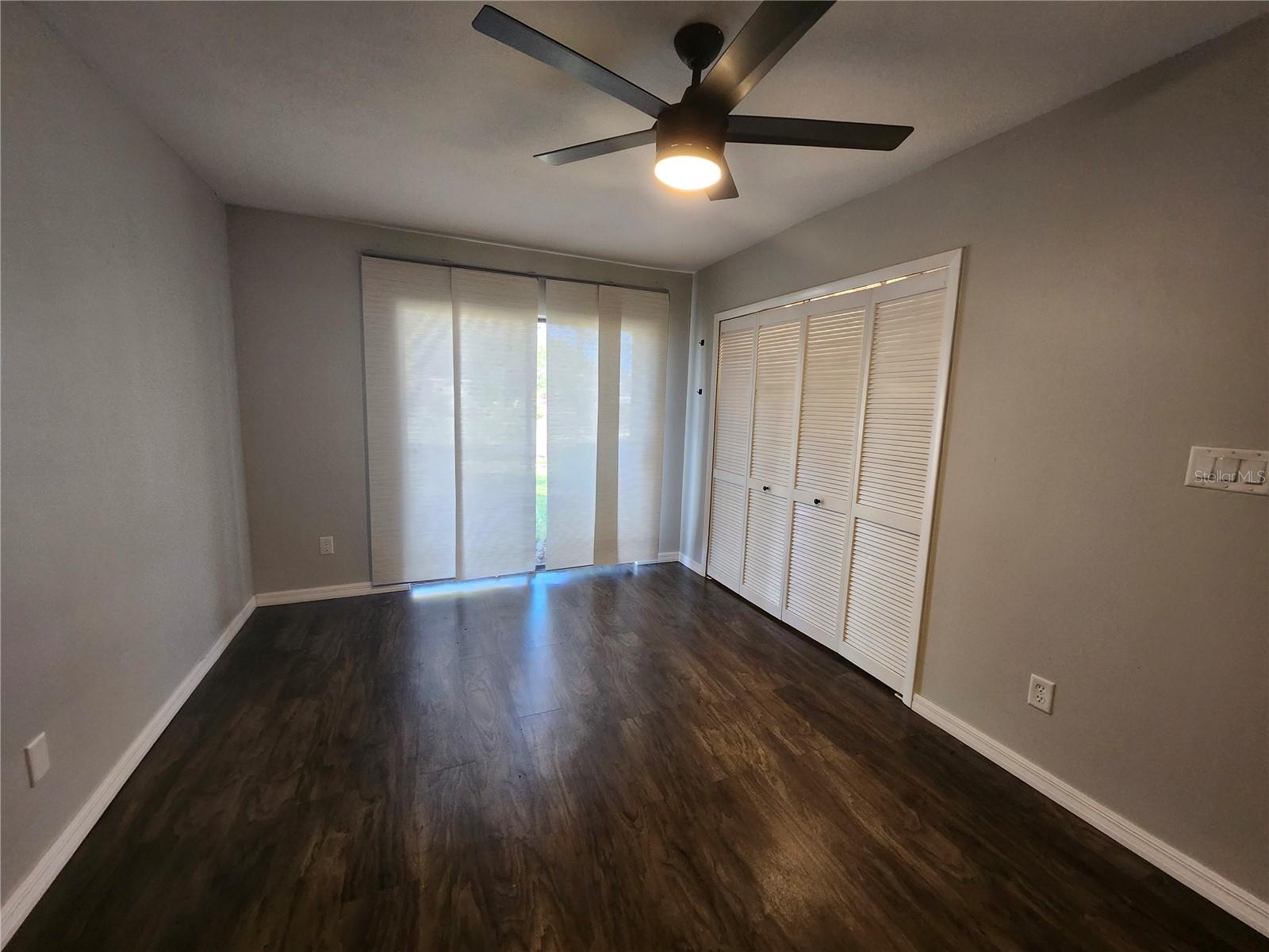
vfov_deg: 89.9
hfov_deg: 106.2
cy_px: 476
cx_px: 634
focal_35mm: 13
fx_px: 477
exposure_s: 1/60
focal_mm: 1.74
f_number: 2.2
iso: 250
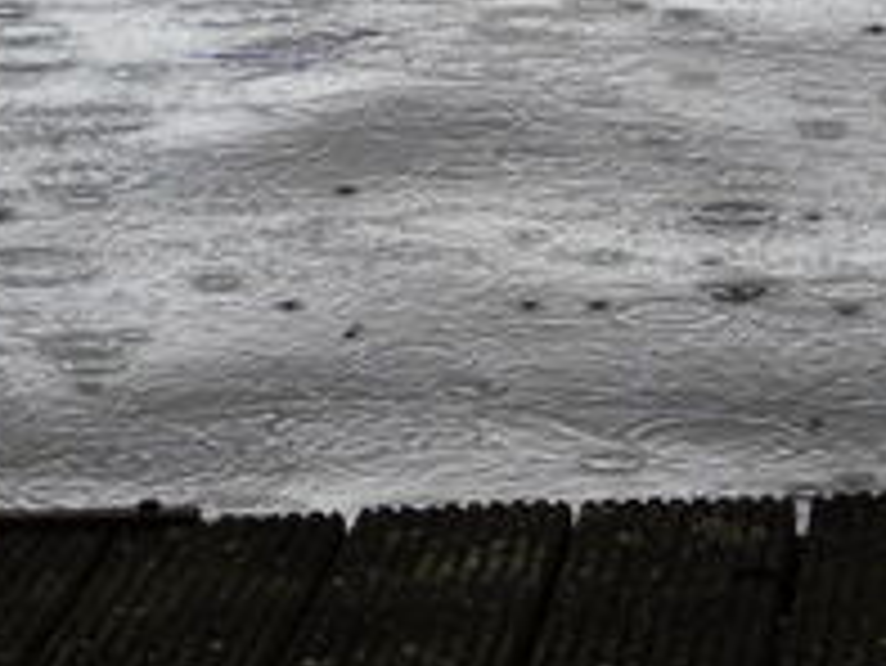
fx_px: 8836
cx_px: -112
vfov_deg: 4.3
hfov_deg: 5.7
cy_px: -101
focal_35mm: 345
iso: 125
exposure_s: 1/200
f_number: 5.1
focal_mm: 26.3
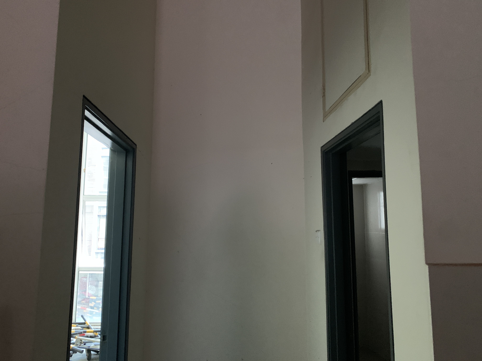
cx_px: 241
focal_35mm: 26
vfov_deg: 53.1
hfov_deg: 67.3
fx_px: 362
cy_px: 180
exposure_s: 1/26
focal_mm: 4.25
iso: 800
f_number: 1.8
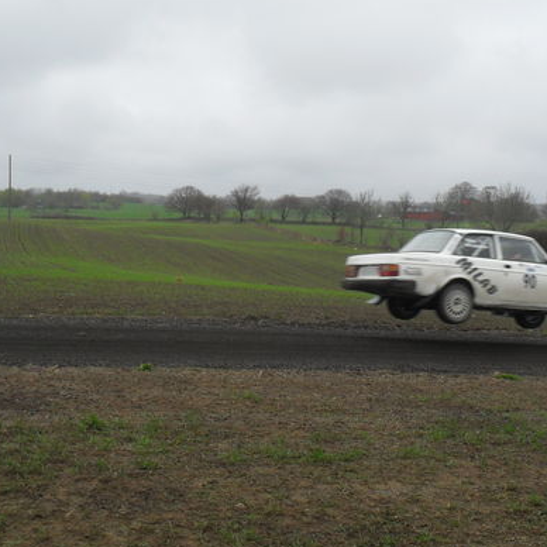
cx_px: 368
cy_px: 274
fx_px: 912
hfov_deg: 33.1
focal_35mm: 51
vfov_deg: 33.4
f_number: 3.2
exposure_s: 1/350
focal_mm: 6.3
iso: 100
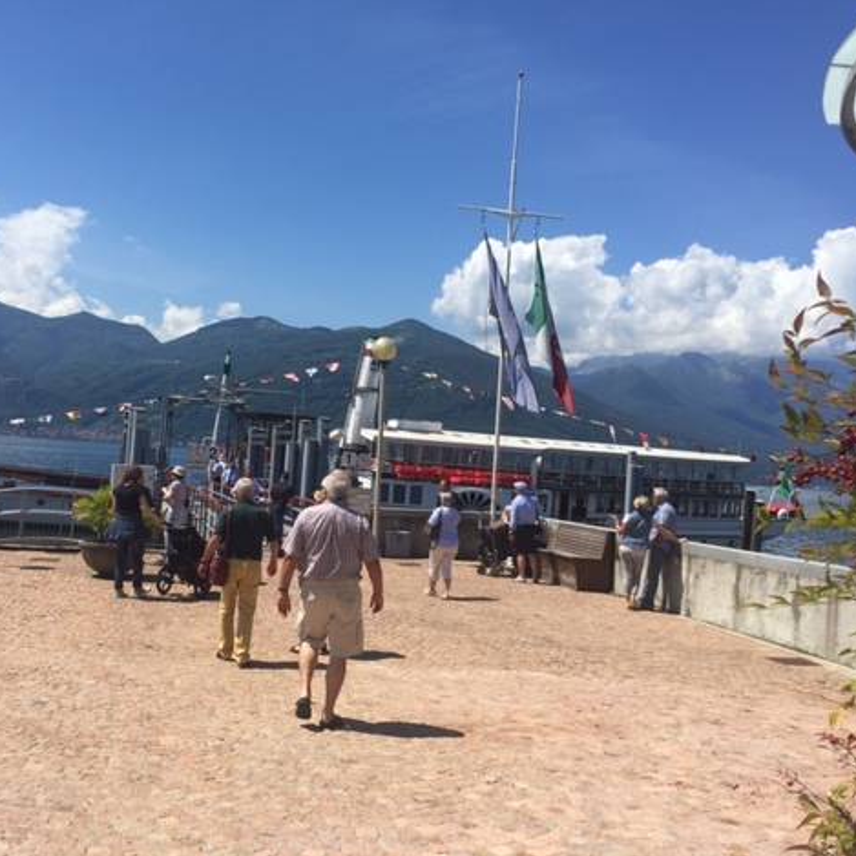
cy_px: 433
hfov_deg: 46.9
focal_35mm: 35
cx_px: 341
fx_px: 979
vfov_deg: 47.2
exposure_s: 1/2639
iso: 32
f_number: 2.2
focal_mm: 4.15
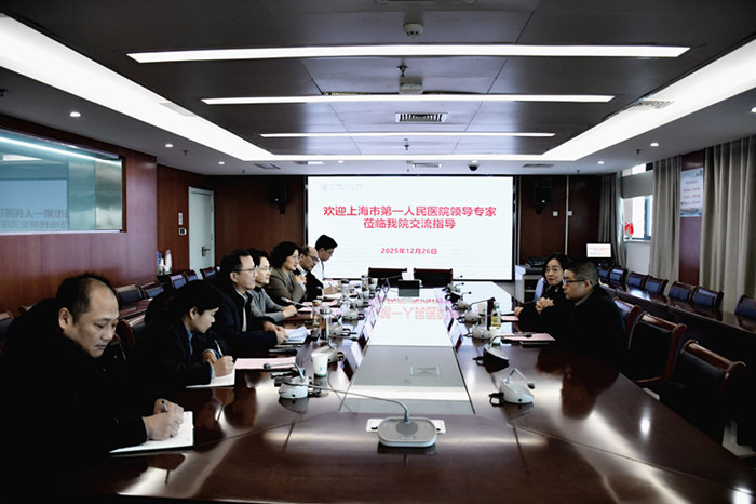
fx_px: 567
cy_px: 252
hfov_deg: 67.4
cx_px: 378
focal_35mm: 27
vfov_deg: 47.9
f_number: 3.5
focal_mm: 18
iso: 800
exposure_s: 1/200
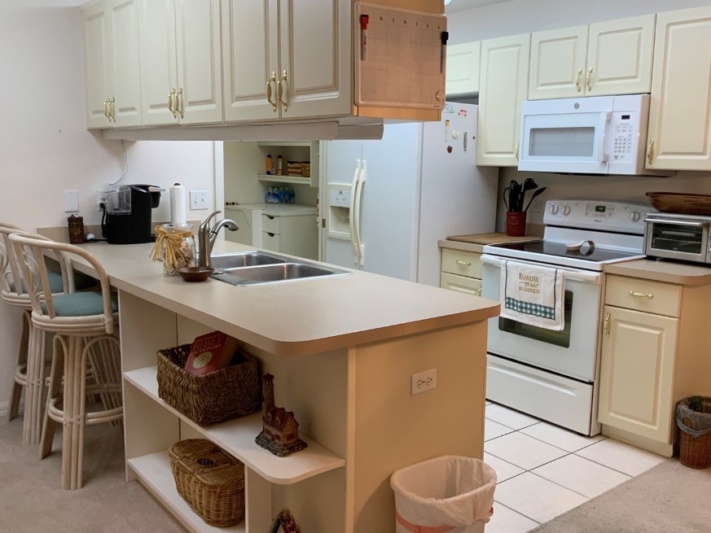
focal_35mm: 34
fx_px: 698
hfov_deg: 53.9
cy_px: 269
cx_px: 380
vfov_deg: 41.8
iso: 64
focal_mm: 3
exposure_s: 1/60
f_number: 1.8
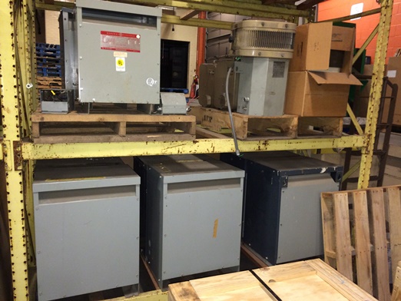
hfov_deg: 61.6
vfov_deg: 48.3
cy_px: 150
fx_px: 336
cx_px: 200
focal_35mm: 29
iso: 200
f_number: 2.2
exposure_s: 1/16
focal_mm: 4.15
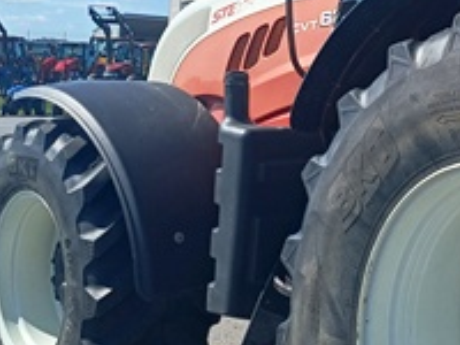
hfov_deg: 23.1
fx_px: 1063
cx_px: 492
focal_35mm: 80
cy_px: 53
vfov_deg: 18.2
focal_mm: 4.65
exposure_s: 1/1178
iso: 50
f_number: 1.8
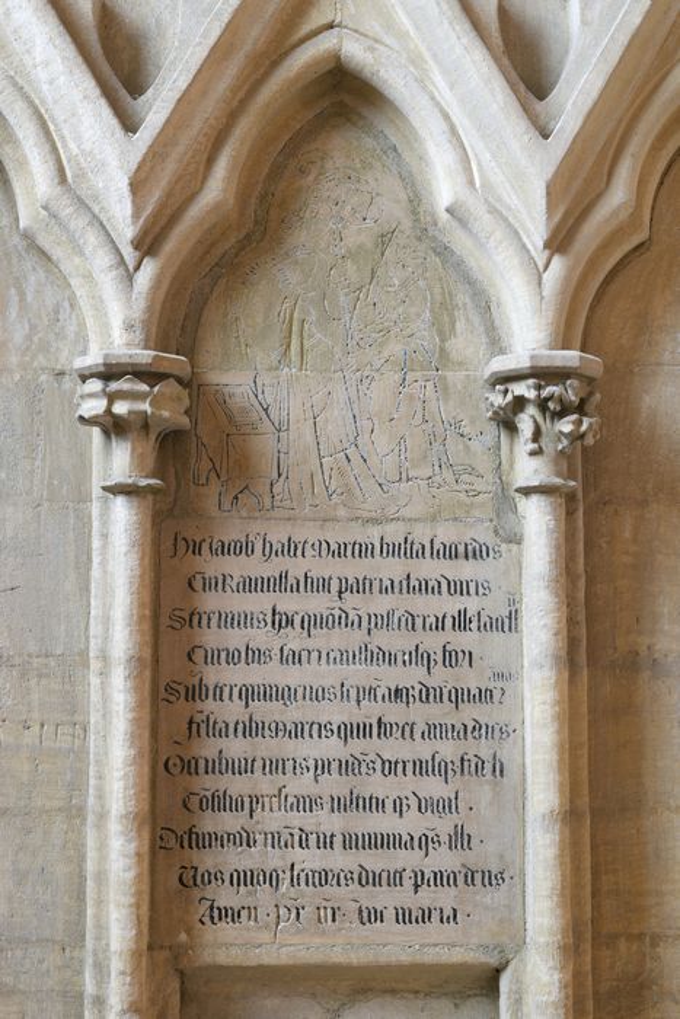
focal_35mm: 50
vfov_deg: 39.6
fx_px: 1416
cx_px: 340
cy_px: 510
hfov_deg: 27.0
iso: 64
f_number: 10
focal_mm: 50
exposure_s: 1.6
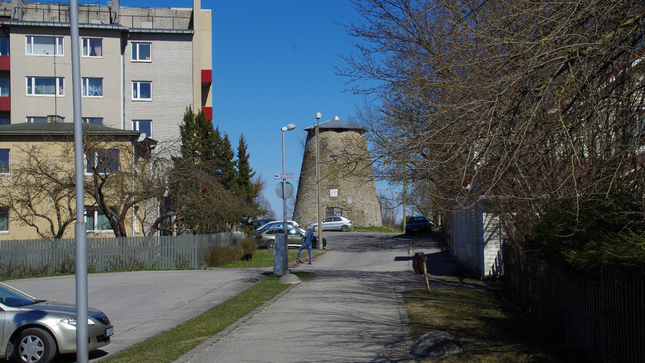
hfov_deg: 33.3
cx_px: 323
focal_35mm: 63
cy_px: 176
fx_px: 1077
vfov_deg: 19.1
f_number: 13
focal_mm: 40
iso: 100
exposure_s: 1/200
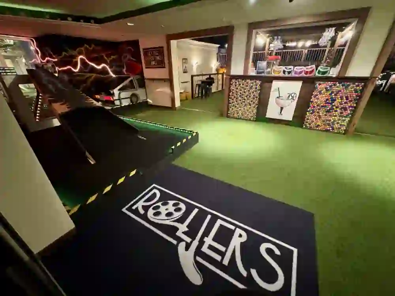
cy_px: 148
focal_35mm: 14
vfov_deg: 85.7
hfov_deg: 102.1
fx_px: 160
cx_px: 198
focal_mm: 2.22
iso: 1000
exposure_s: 1/33
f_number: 2.2
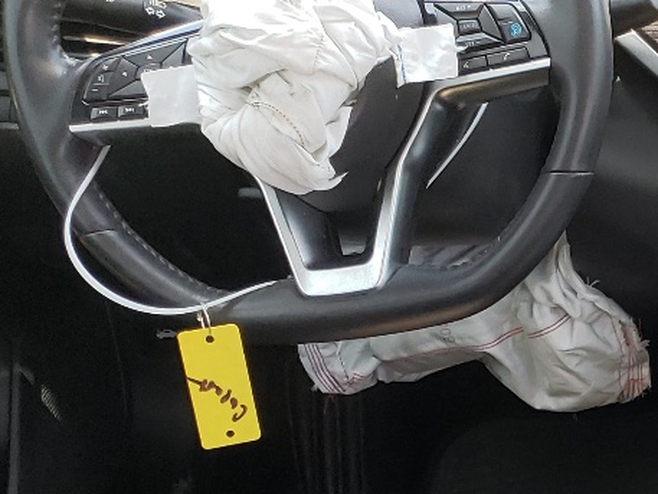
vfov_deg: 15.7
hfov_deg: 19.7
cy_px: 586
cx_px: 877
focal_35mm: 91
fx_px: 1730
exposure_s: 1/100
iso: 67
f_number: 1.5
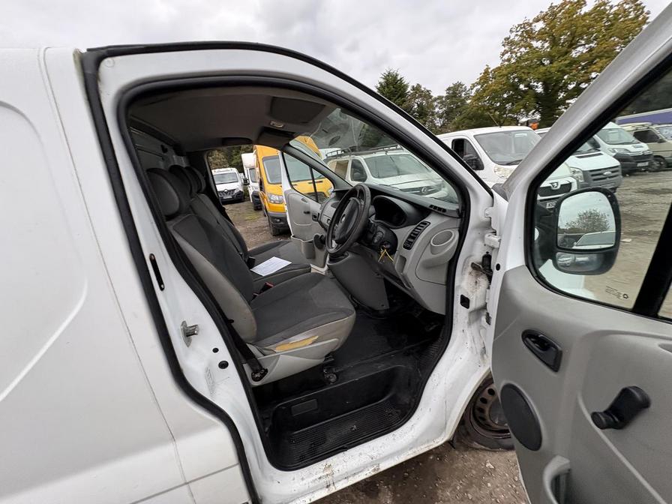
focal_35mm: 14
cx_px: 336
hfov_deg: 102.1
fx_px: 272
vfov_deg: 85.7
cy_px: 252
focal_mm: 2.22
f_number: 2.2
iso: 64
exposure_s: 1/99
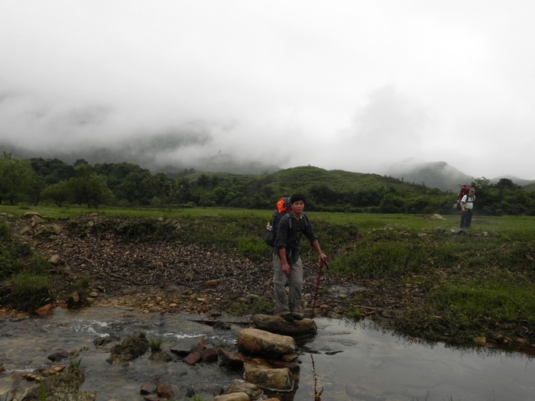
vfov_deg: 48.2
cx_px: 268
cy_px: 200
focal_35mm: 29
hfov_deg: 61.7
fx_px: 448
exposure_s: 1/188
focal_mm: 5.2
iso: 160
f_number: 5
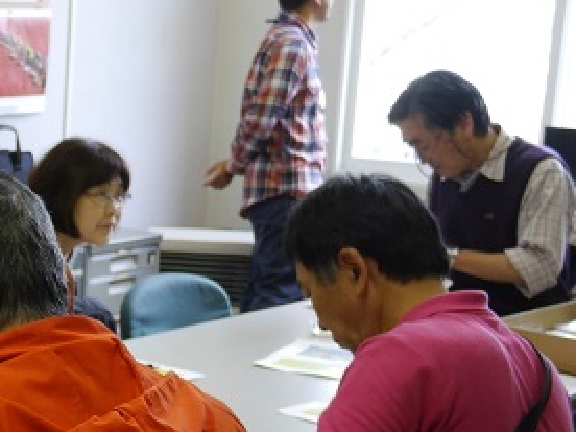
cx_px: -175
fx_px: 1381
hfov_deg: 21.3
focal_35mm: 83
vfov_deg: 17.5
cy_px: 382
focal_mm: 14
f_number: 3.5
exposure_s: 1/60
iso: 400
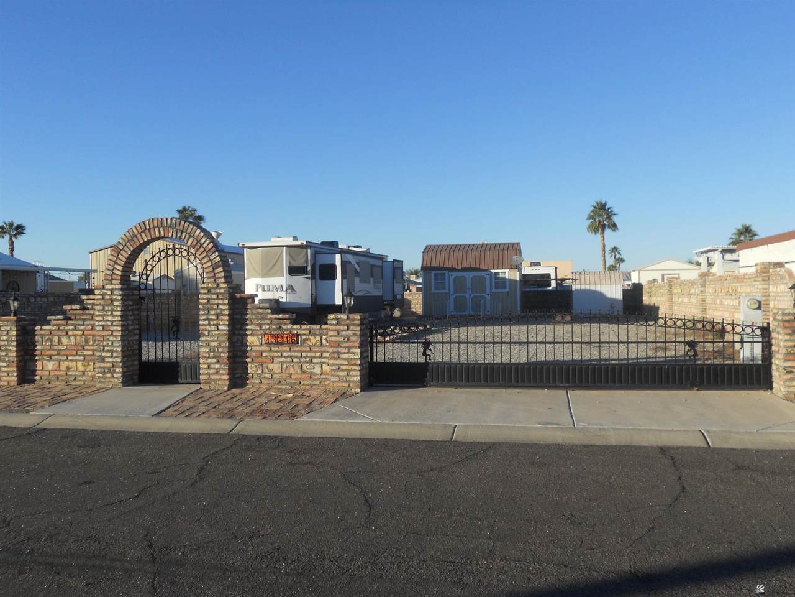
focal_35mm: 32
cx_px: 398
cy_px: 298
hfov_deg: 56.8
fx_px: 735
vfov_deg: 44.2
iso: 80
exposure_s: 1/640
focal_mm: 5.8
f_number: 3.5
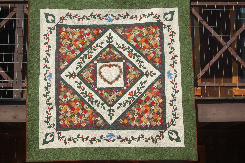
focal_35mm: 63
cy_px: 82
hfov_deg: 31.9
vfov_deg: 21.5
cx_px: 122
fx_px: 428
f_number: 11
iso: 200
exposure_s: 1/500
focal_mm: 42
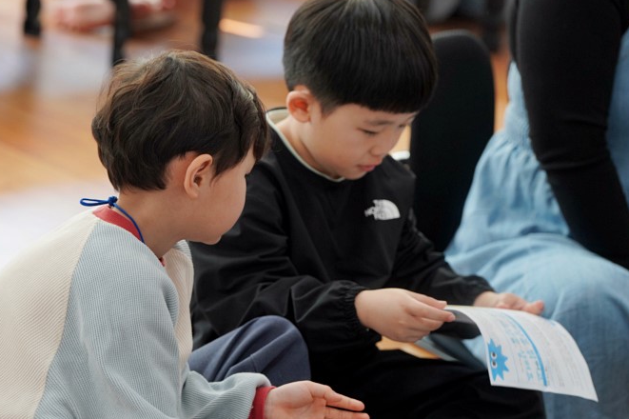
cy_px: 213
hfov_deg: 11.9
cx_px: 233
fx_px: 3021
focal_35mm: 173
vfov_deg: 7.9
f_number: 4
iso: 800
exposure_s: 1/160
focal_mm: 127
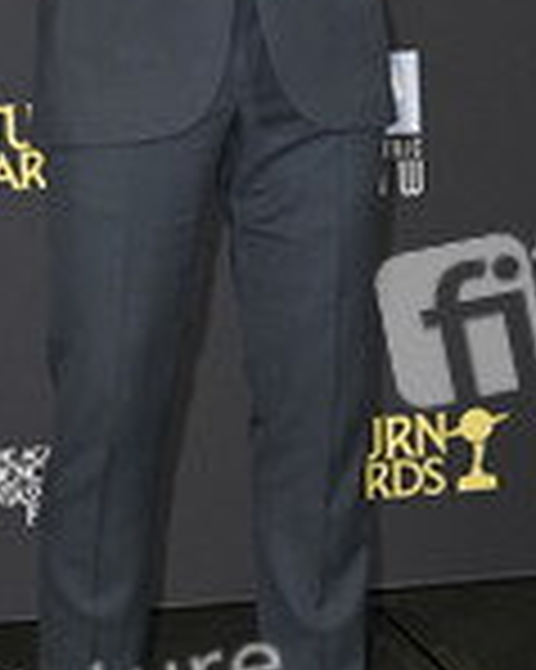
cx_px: 198
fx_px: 2303
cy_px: 76
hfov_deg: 13.3
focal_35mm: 116
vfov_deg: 16.4
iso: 2000
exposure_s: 1/320
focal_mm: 46
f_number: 5.6
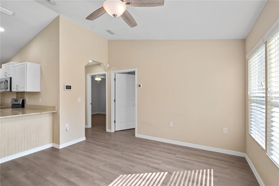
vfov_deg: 77.3
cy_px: 93
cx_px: 140
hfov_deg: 100.4
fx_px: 116
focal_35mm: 15
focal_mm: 10
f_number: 9
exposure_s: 1/15
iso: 250
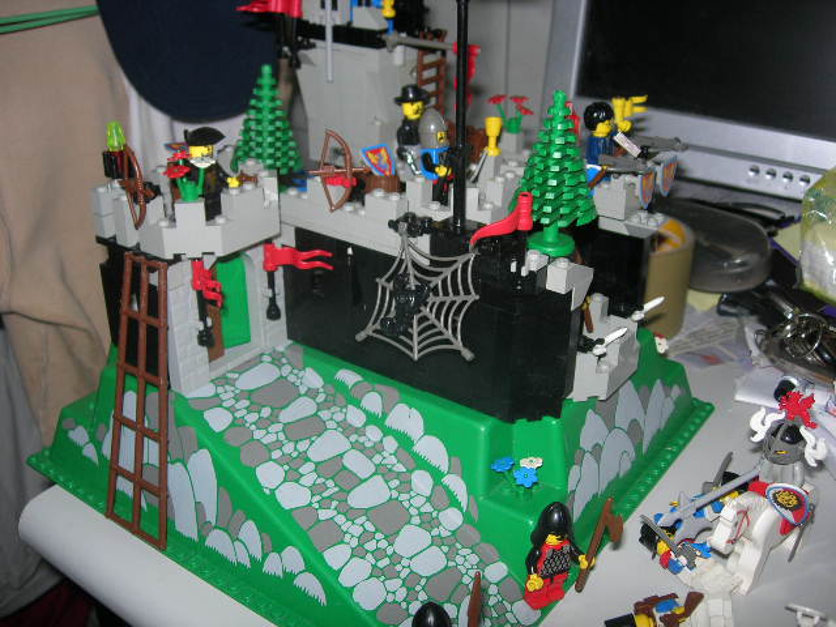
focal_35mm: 38
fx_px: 918
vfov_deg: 37.7
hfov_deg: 49.0
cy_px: 314
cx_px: 418
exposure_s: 1/60.1
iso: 64
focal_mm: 7.8
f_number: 2.8
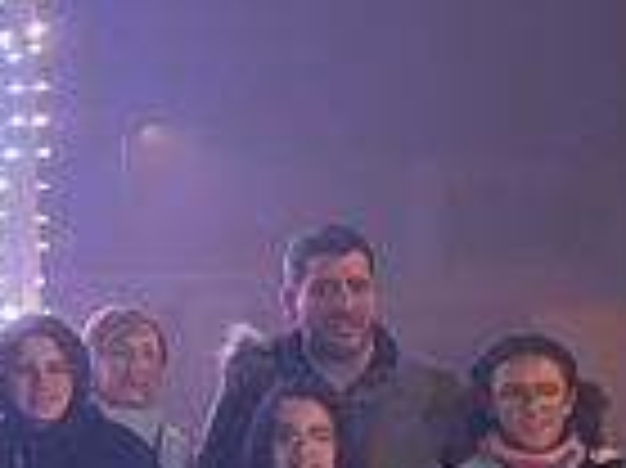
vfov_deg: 9.9
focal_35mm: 150
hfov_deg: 11.6
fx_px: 2710
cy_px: 189
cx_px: -680
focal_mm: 4.2
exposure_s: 1/50
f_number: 1.6
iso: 100
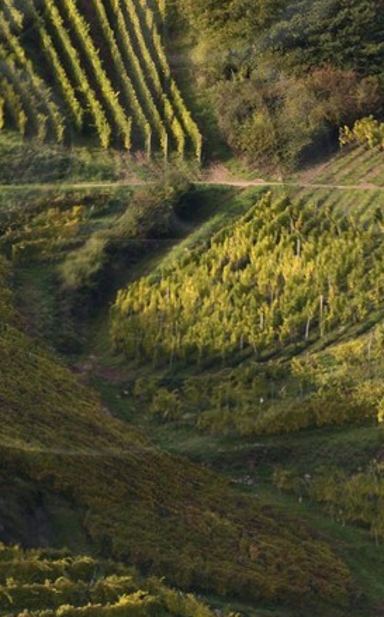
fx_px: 12499
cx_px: 94
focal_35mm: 745
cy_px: 68
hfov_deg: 1.8
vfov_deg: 2.8
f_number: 8
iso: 200
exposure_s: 1/200
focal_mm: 200
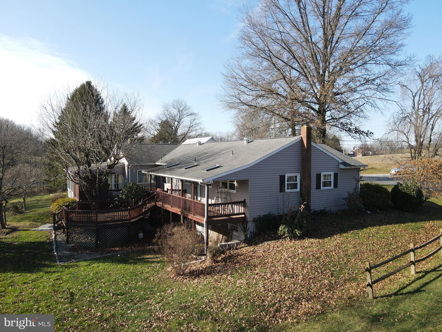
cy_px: 166
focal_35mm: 24
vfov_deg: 56.8
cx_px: 221
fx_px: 306
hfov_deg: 71.6
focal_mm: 4.5
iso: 100
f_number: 2.8
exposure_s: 1/320
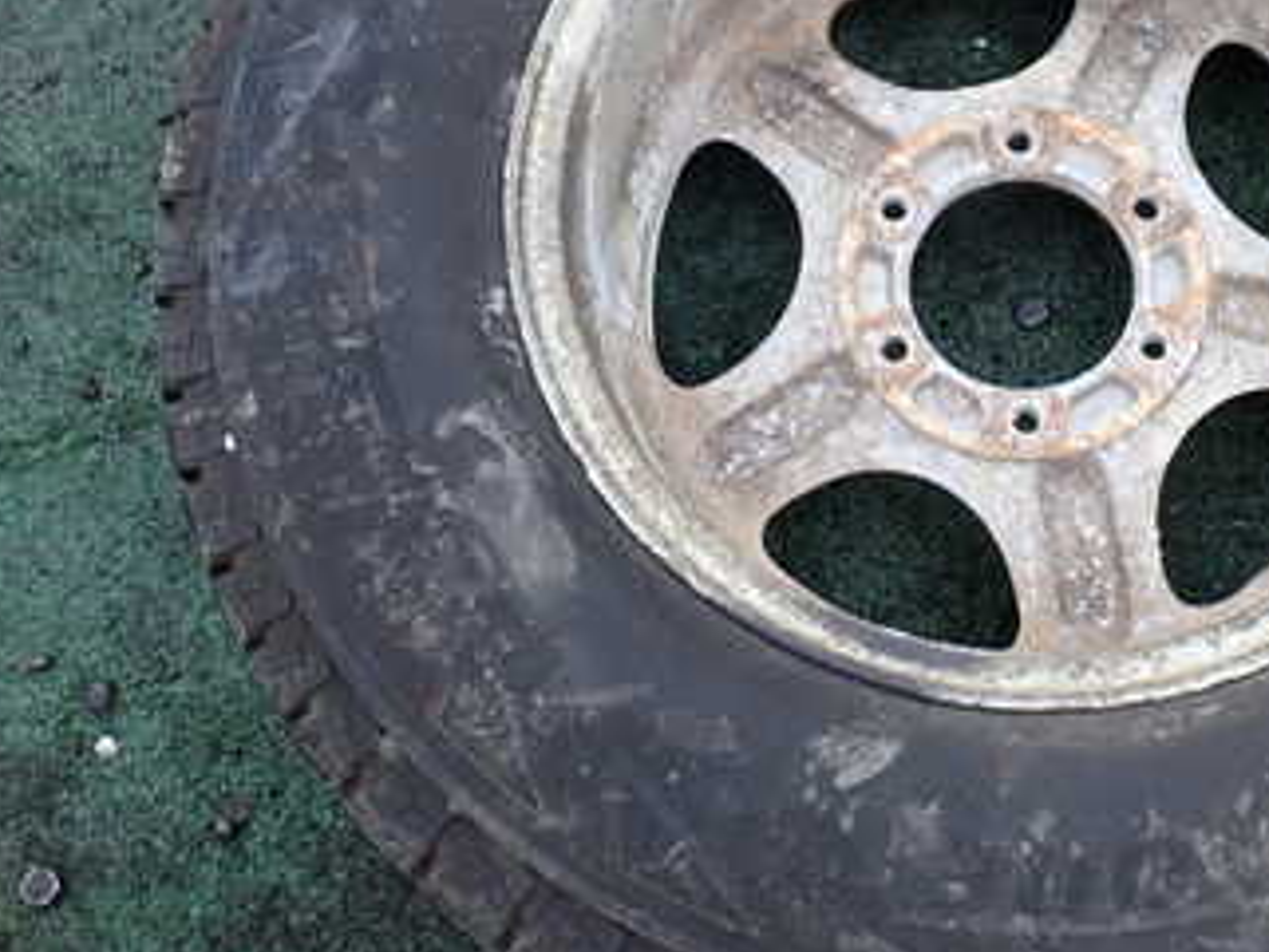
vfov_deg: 25.9
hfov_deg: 33.4
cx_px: 996
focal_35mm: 56
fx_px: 2054
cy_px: 277
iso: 100
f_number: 3.2
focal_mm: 5.4
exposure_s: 1/160
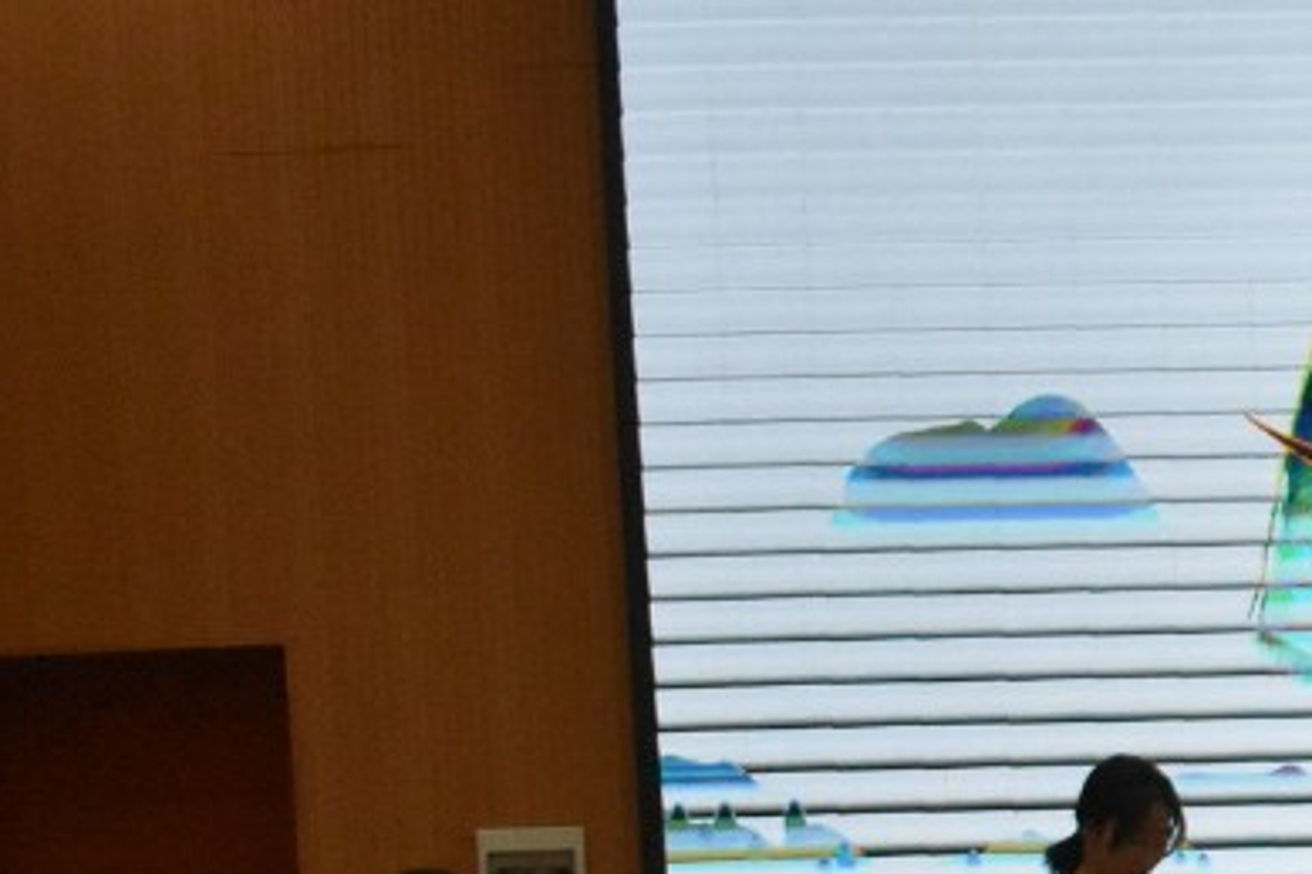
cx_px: 2236
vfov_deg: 12.0
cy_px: 1097
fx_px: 4043
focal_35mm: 111
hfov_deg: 16.1
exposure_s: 1/400
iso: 3200
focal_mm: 18
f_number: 3.5
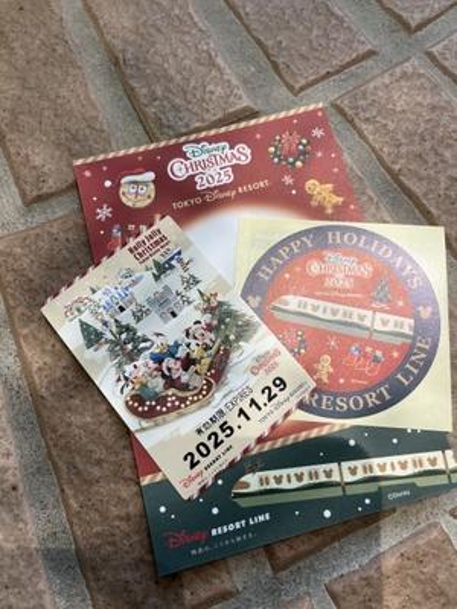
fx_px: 458
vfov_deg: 67.3
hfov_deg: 53.1
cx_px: 228
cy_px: 304
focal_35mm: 26
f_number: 1.6
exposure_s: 1/104
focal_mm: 5.1
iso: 125
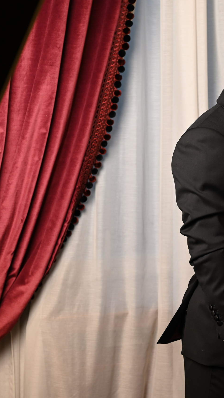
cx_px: 133
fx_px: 834
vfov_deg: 26.9
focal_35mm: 79
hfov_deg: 15.3
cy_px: 199
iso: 400
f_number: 2.8
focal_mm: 50
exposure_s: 1/200
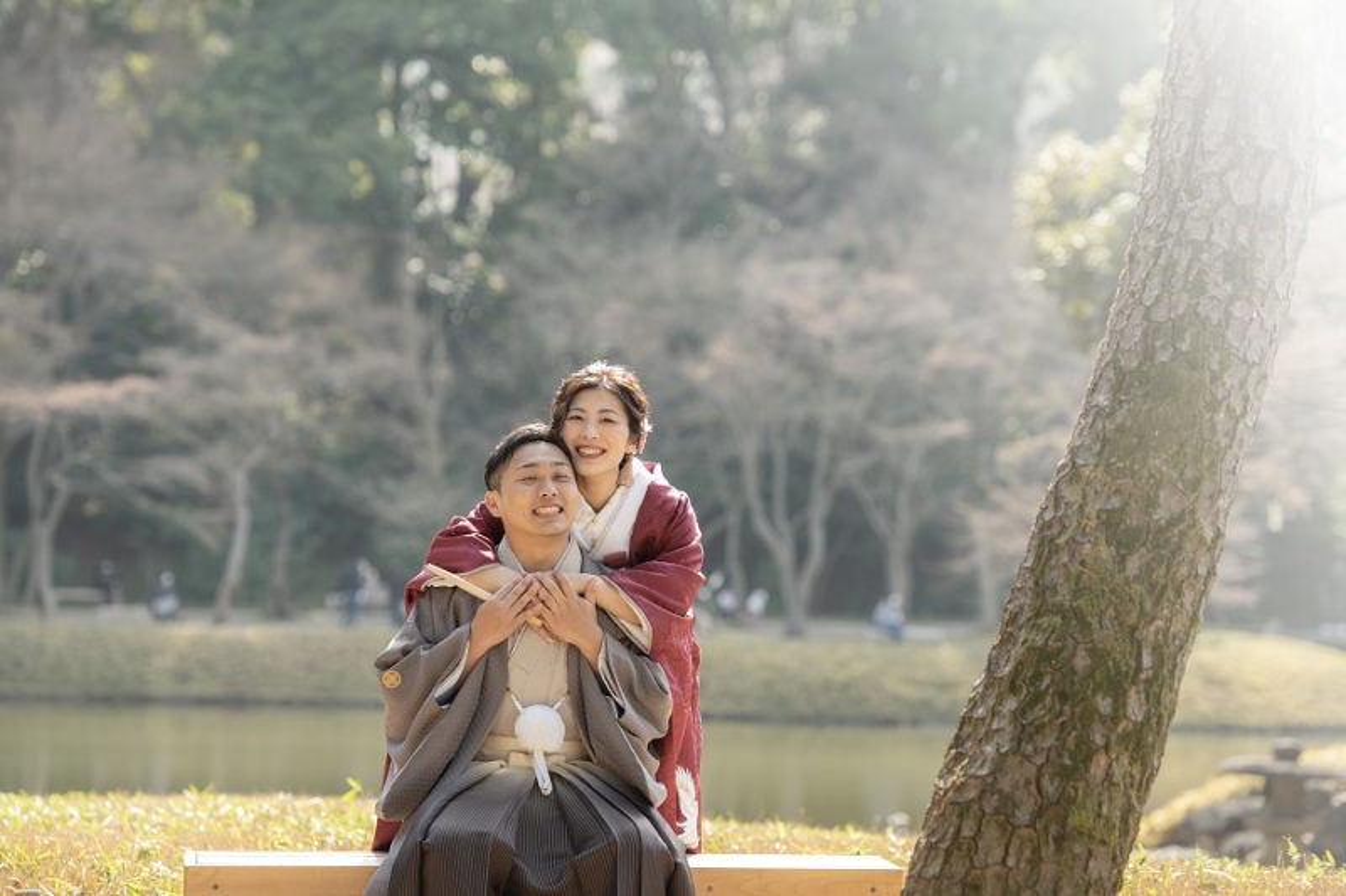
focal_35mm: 135
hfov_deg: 15.2
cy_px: 448
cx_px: 673
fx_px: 5046
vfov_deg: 10.2
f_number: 4
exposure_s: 1/320
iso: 200
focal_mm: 135
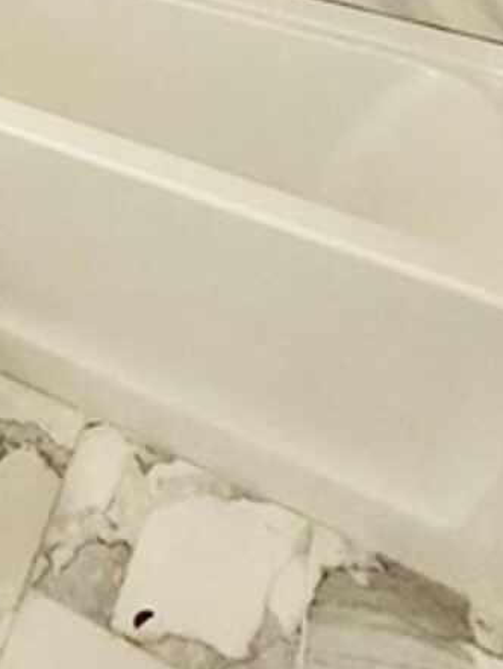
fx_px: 1045
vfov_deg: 24.8
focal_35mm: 54
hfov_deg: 22.4
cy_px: -398
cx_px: -242
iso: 250
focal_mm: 2.22
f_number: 2.2
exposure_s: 1/120
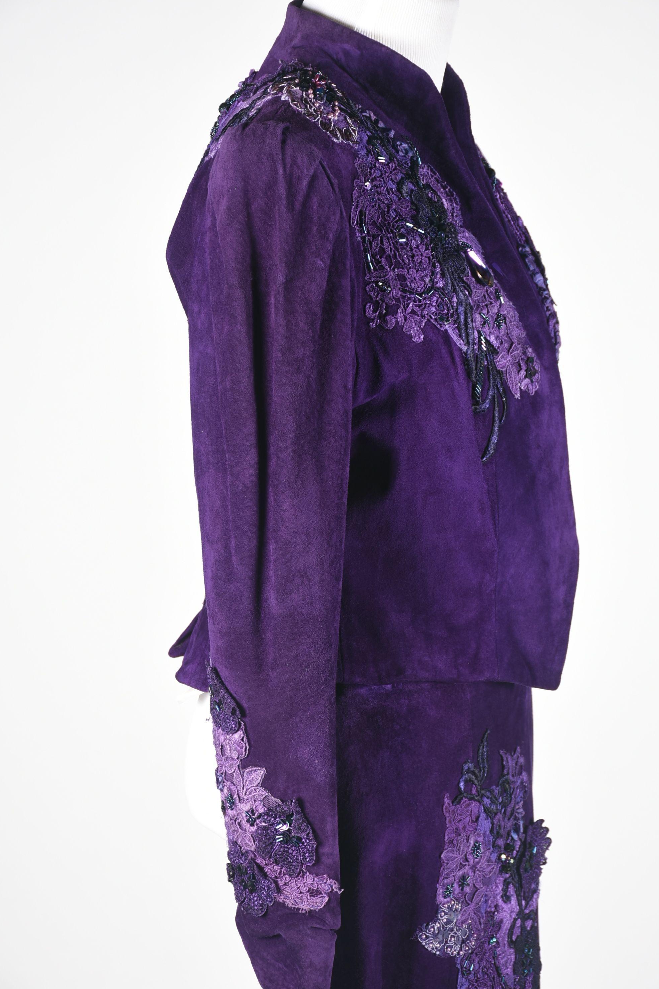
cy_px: 491
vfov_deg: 21.7
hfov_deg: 14.5
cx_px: 332
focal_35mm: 94
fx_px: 2581
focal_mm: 62
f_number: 8
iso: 200
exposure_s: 1/125
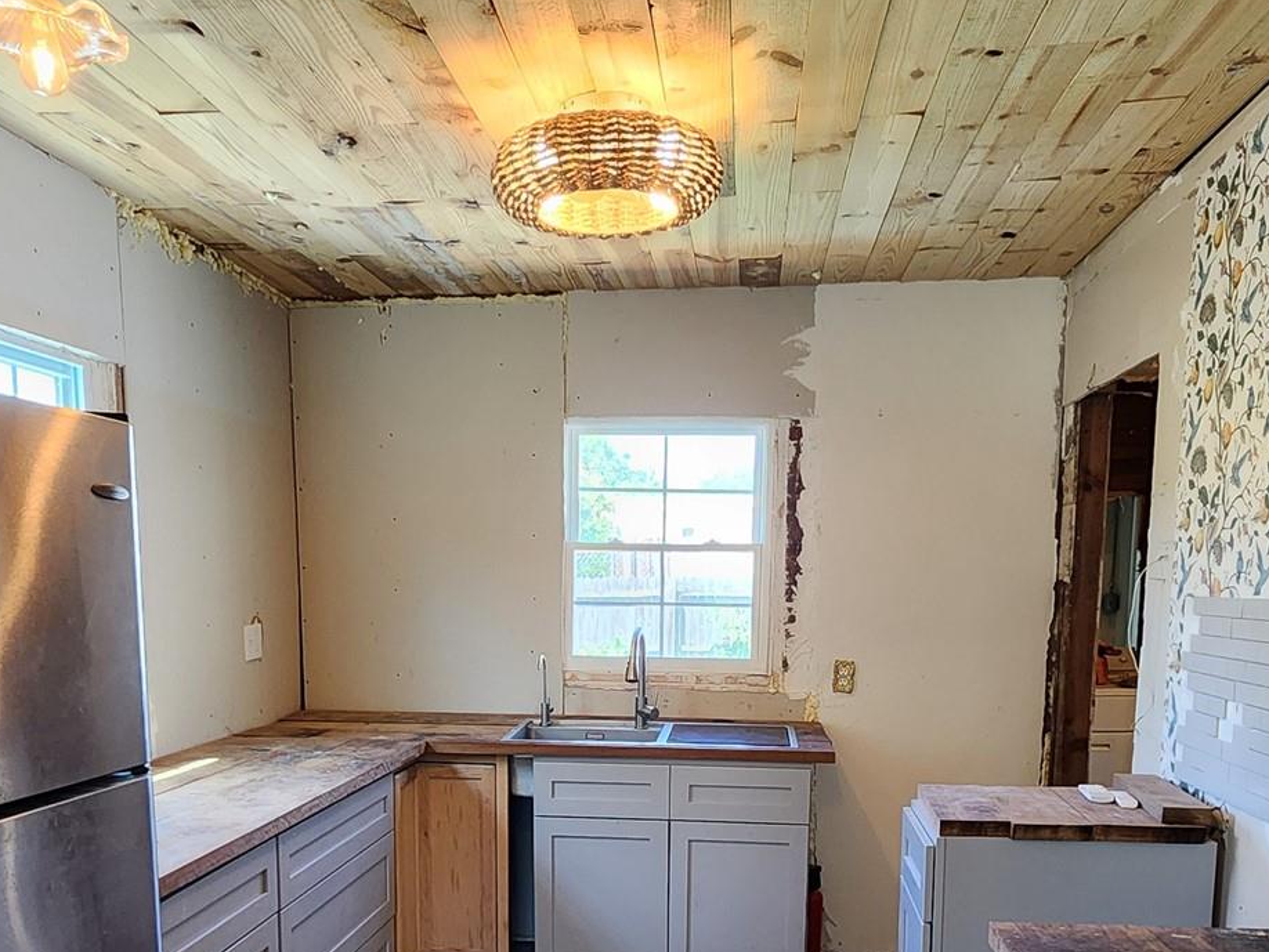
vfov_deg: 45.8
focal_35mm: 29
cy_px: 761
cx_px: 623
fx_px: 1063
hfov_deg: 61.6
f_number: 2.2
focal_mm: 2.2
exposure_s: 1/60
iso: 250
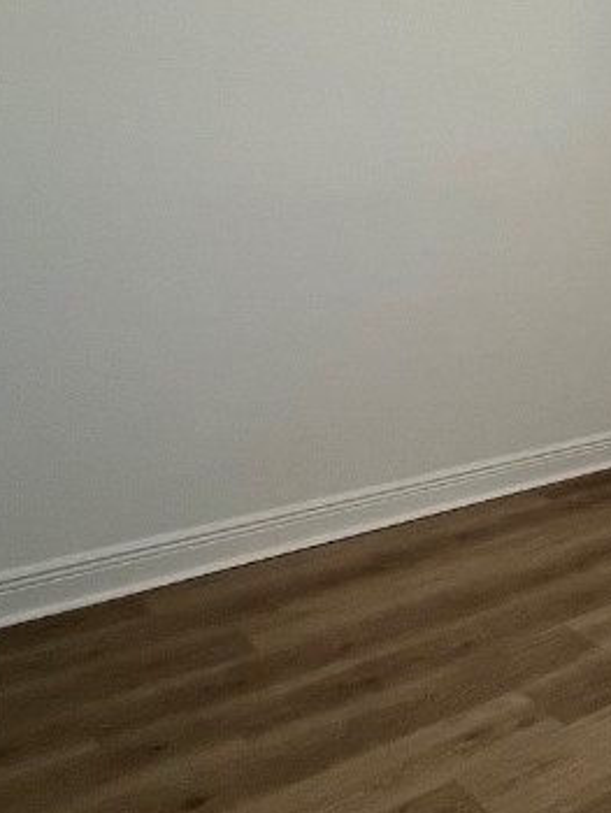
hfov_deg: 31.1
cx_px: 753
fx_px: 893
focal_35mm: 38
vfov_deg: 47.1
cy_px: 200
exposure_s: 1/120
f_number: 1.8
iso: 100
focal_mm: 1.57
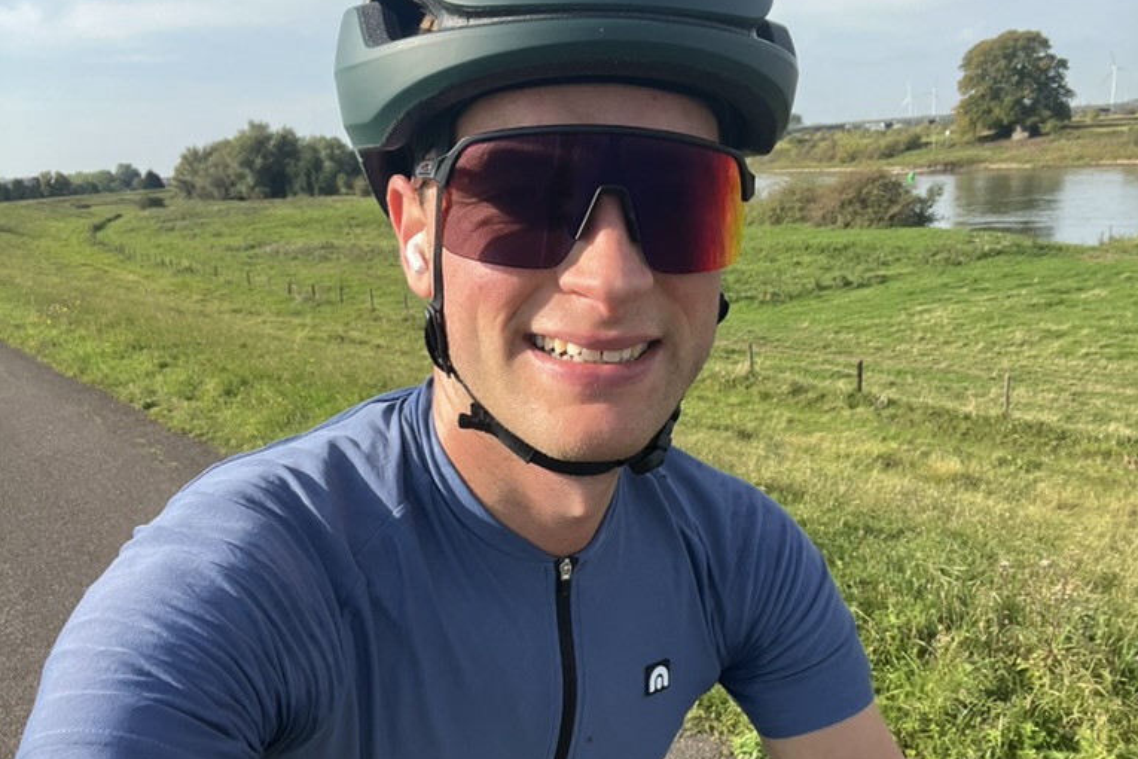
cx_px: 570
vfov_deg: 40.6
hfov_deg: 58.7
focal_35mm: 32
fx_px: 1011
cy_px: 503
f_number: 2.2
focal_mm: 2.71
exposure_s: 1/546
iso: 32
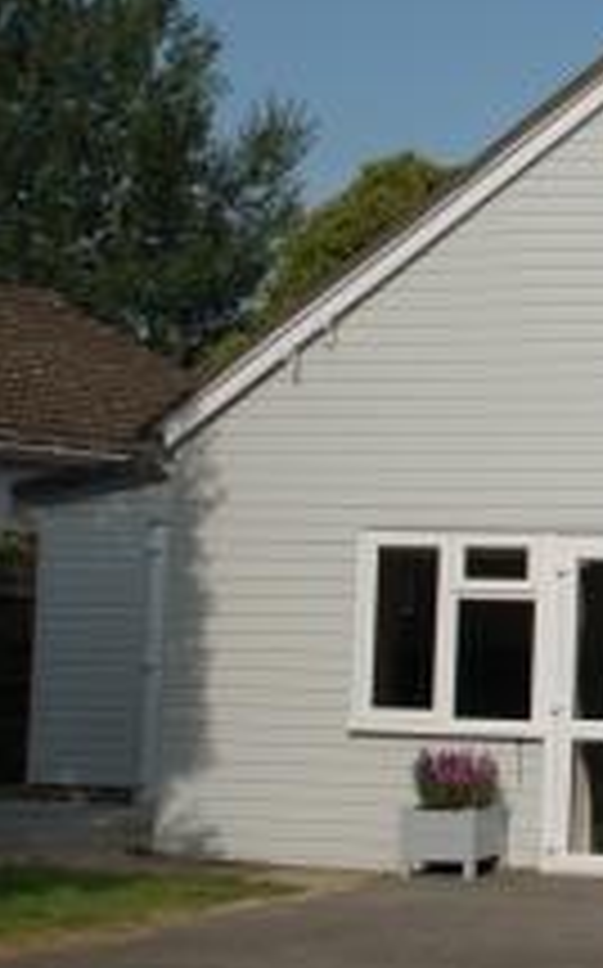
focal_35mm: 102
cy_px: 446
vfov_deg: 20.4
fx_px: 2687
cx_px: 882
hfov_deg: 12.2
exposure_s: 1/2500
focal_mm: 32
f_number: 4.2
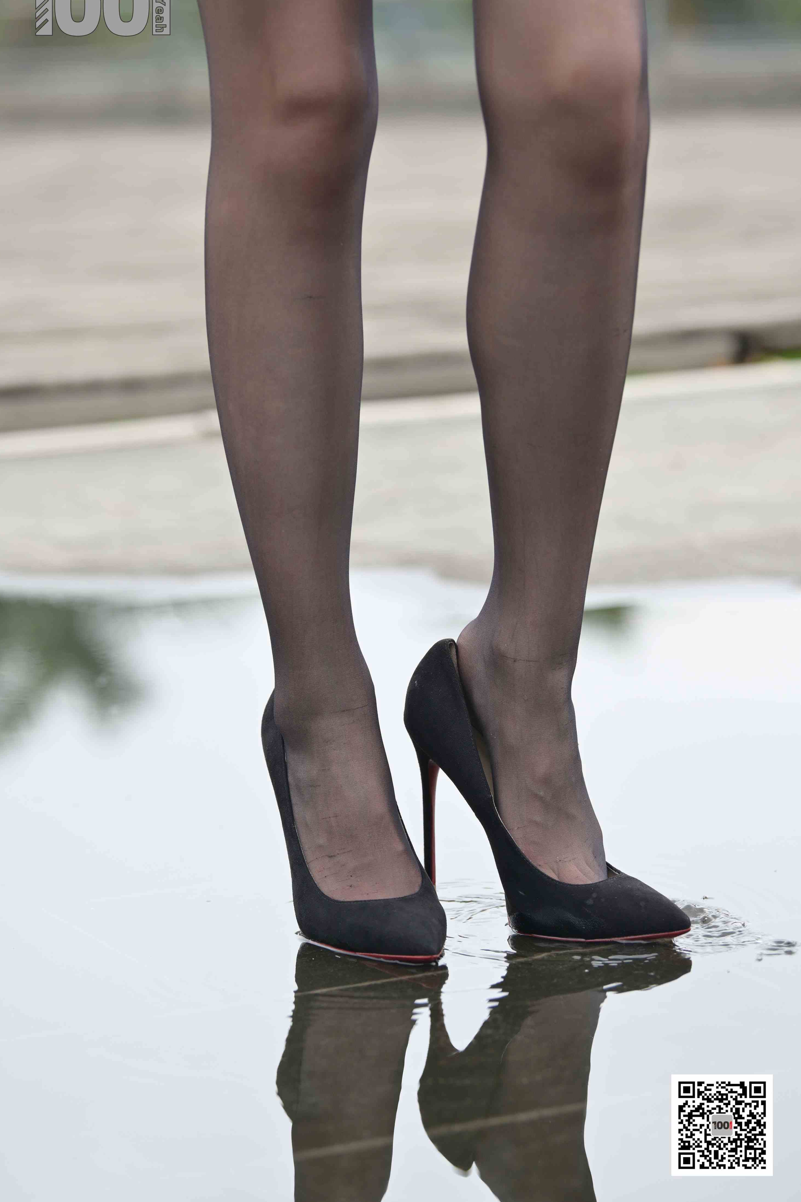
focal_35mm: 115
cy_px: 575
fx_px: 3837
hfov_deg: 11.9
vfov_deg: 17.8
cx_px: 406
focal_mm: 110
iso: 200
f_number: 4
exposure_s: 1/320
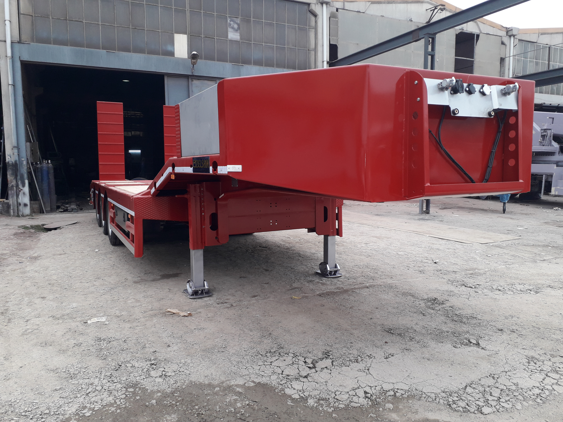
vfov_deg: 51.4
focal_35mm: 27
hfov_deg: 65.3
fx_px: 439
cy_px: 211
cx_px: 282
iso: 40
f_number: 1.9
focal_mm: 3.6
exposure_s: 1/214
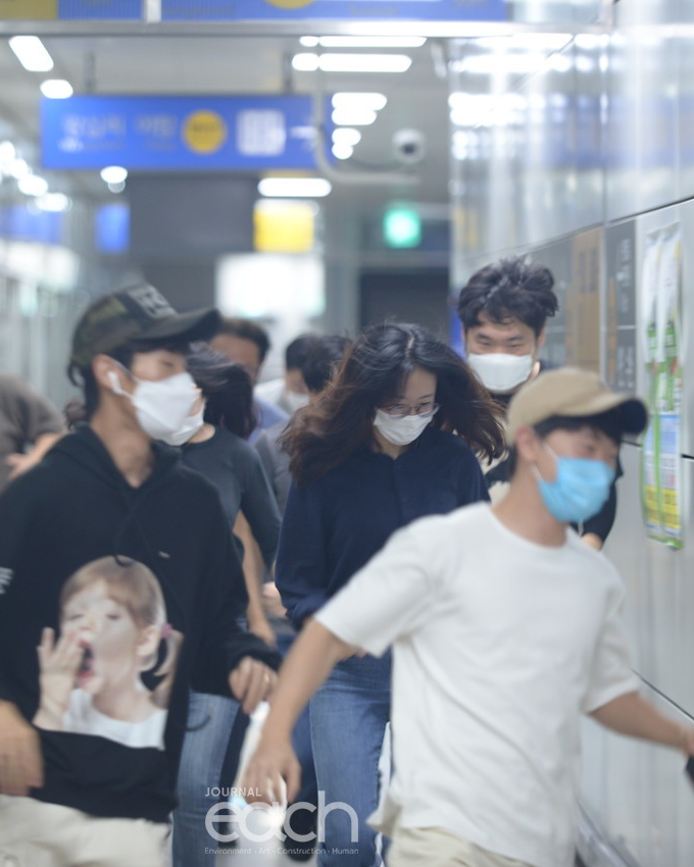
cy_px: 434
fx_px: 5623
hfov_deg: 7.1
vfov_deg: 8.8
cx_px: 266
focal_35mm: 219
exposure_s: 1/100
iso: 800
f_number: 2.8
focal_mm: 155
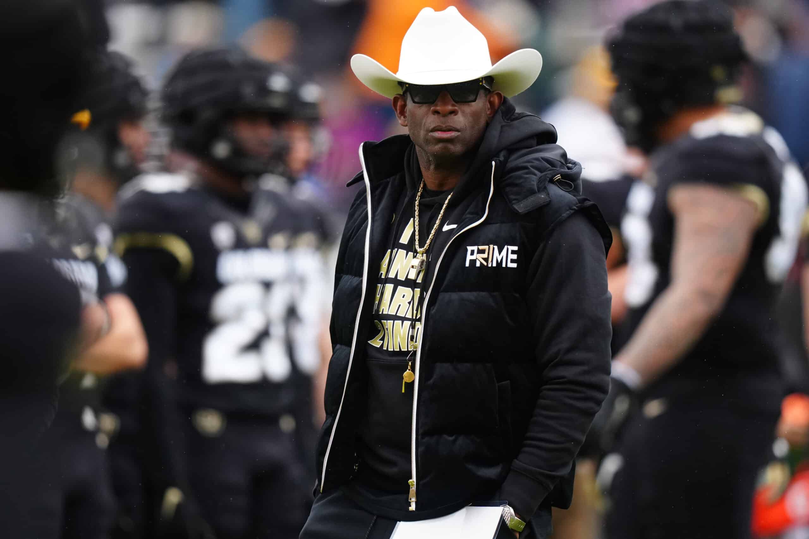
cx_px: 404
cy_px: 270
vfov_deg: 2.3
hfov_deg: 3.4
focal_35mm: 600
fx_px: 13483
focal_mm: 400
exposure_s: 1/5000
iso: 1000
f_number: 2.8
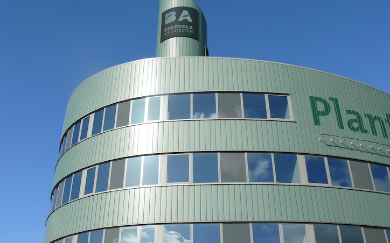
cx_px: 186
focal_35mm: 41
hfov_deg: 48.2
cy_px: 92
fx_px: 436
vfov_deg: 31.1
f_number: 6.3
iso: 100
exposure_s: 1/500
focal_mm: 7.4
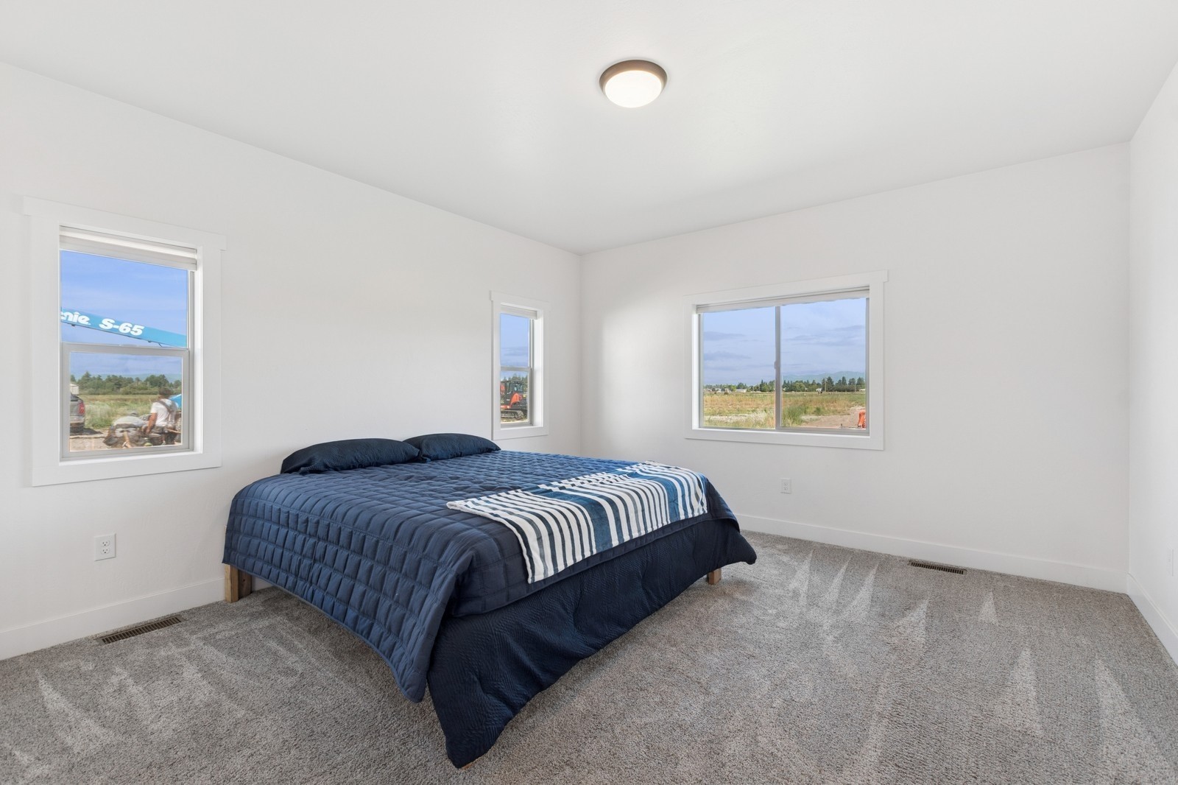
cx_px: 589
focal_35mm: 15
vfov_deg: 77.3
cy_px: 392
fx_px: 491
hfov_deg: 100.4
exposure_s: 1/50
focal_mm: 10
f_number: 6.3
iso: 100
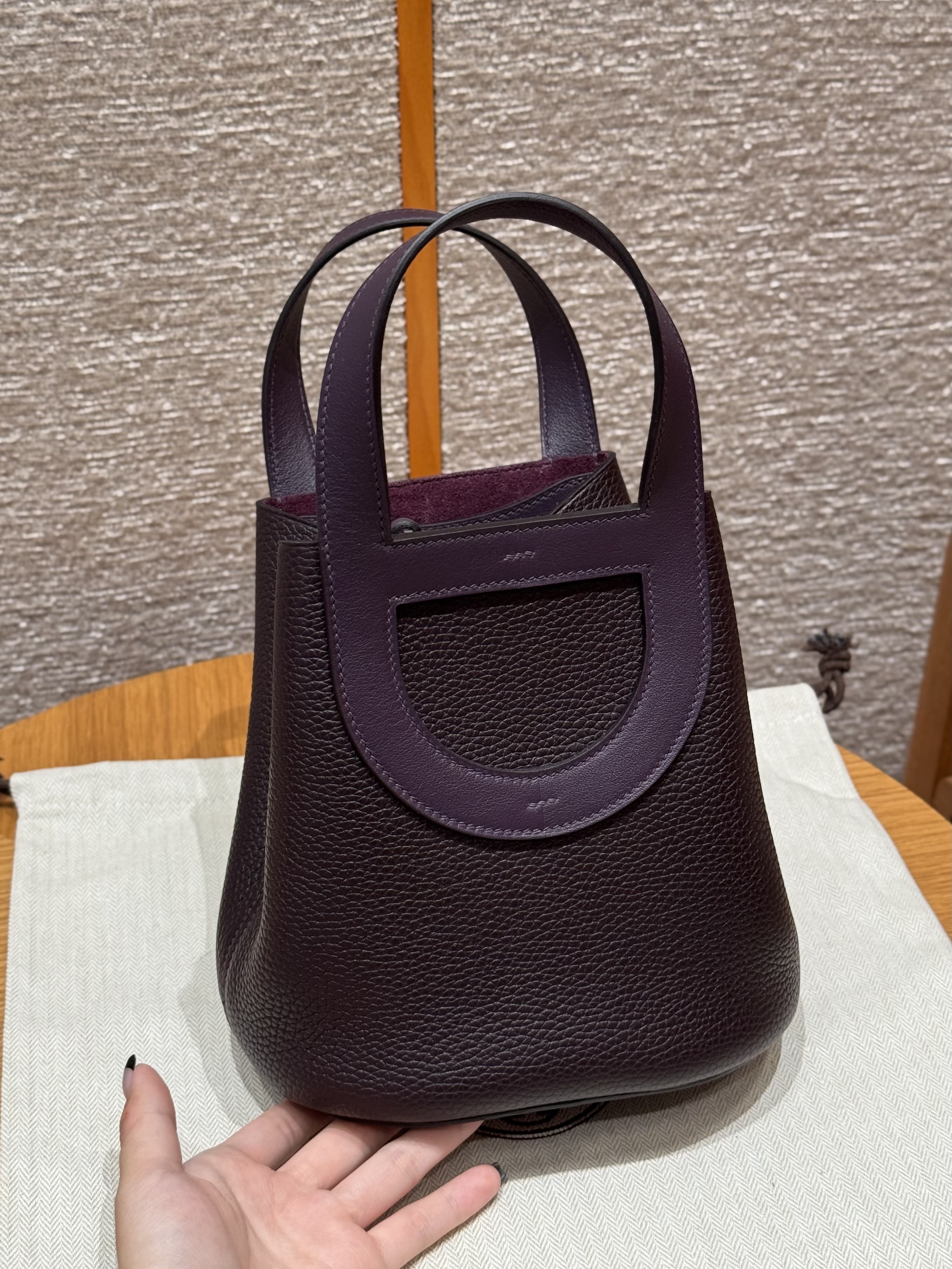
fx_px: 1760
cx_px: 476
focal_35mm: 48
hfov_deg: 30.3
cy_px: 634
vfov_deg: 39.7
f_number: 1.78
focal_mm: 6.76
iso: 125
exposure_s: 1/100
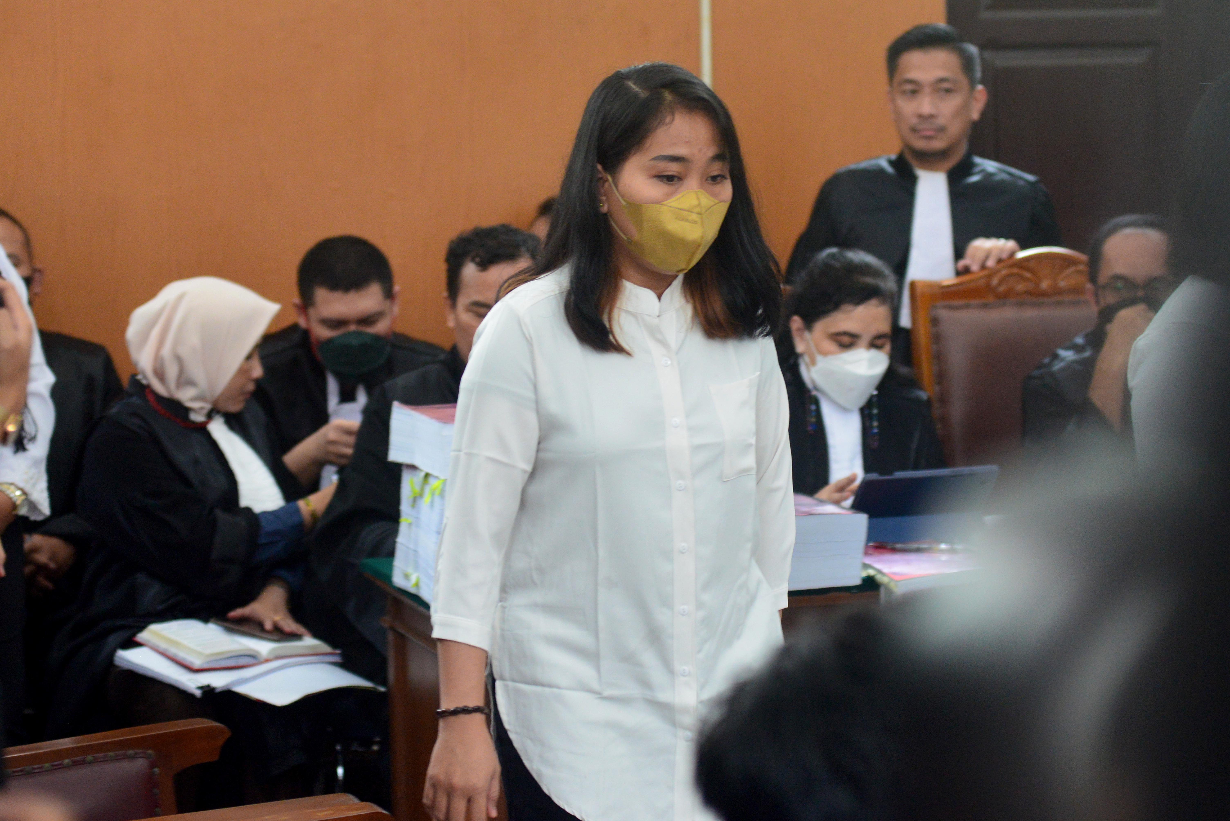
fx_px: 2734
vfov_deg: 17.1
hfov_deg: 25.4
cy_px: 410
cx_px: 615
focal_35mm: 80
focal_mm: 80
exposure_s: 1/160
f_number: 4.5
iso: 2500
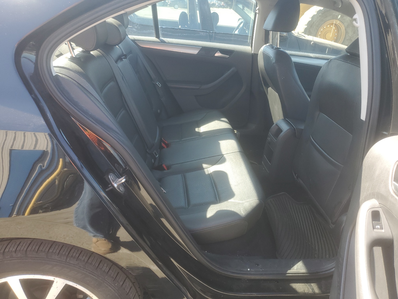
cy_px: 150
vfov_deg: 53.1
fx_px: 299
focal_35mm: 26
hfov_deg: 67.3
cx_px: 199
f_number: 1.5
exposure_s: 1/213
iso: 50
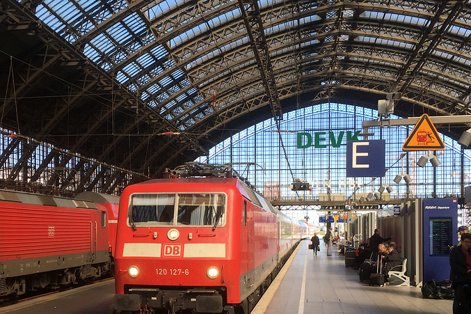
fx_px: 641
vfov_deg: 27.2
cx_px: 184
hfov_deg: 40.1
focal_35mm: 49
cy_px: 234
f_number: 2.2
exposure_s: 1/340
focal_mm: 4.15
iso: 25
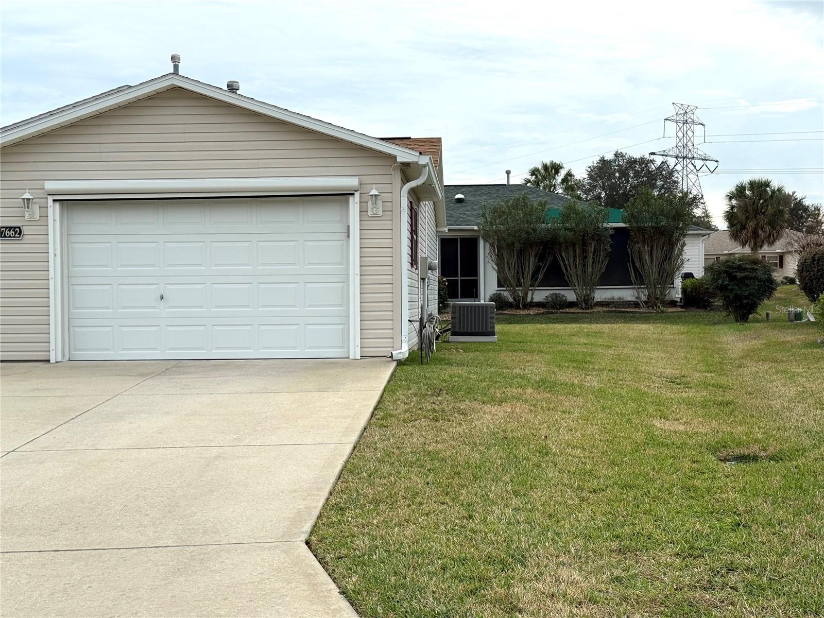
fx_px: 1143
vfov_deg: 30.3
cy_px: 309
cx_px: 412
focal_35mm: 48
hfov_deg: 39.7
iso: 64
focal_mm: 6.76
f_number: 1.78
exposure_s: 1/3534
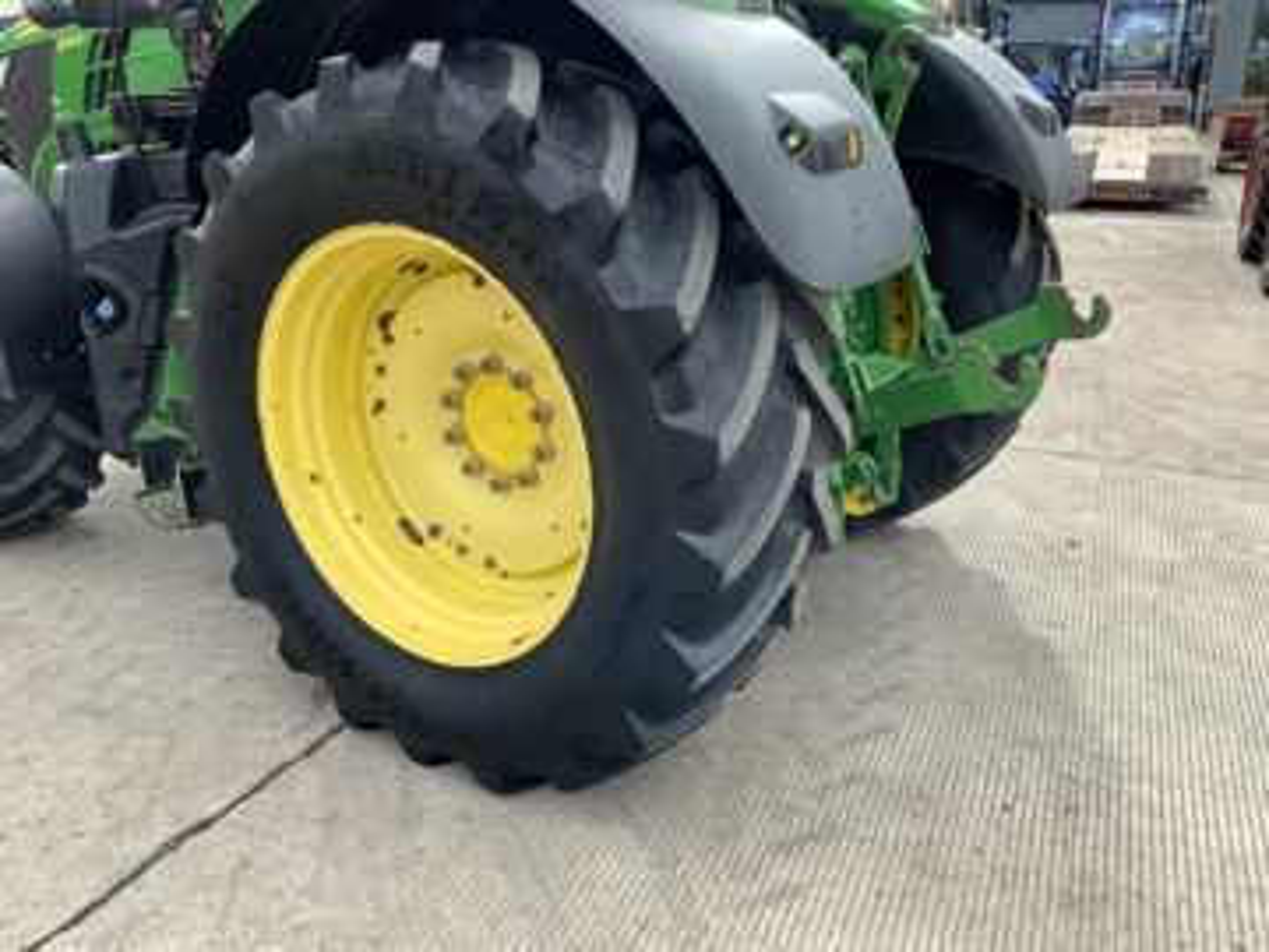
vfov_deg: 48.2
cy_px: 476
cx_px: 634
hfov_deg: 61.7
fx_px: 1063
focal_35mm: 29
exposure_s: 1/182
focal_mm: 3
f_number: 1.8
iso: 16
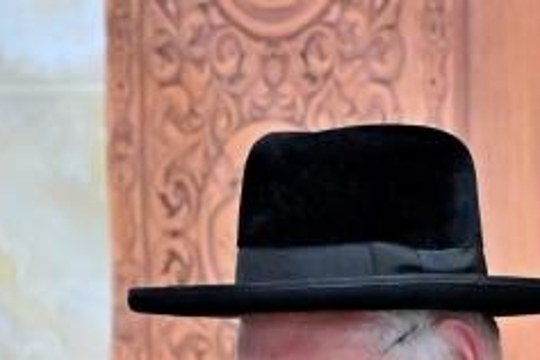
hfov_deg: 3.6
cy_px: 485
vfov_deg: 2.4
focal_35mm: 574
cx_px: 344
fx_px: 8609
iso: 1250
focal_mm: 89
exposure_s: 1/320
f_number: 4
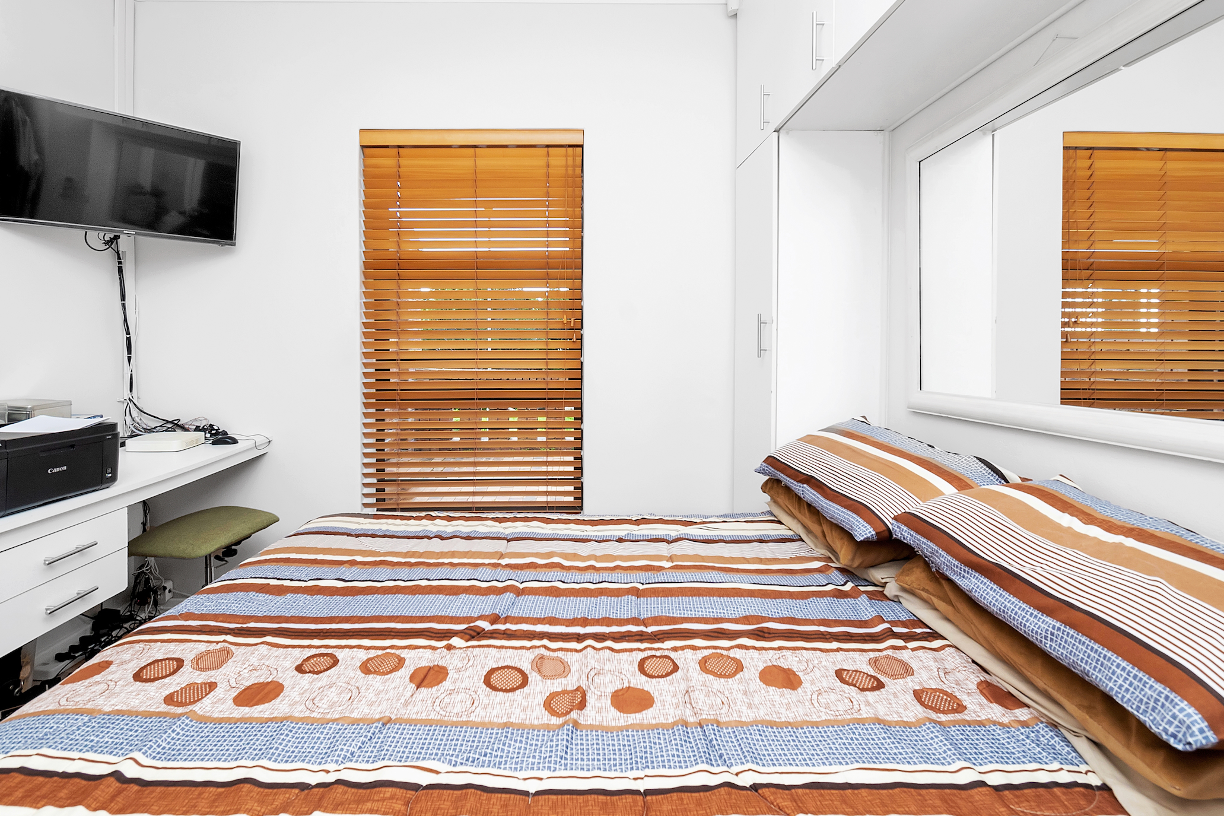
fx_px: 544
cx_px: 588
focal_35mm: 16
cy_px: 387
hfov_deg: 96.7
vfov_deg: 73.7
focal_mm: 10
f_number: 9
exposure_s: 1/50
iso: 320
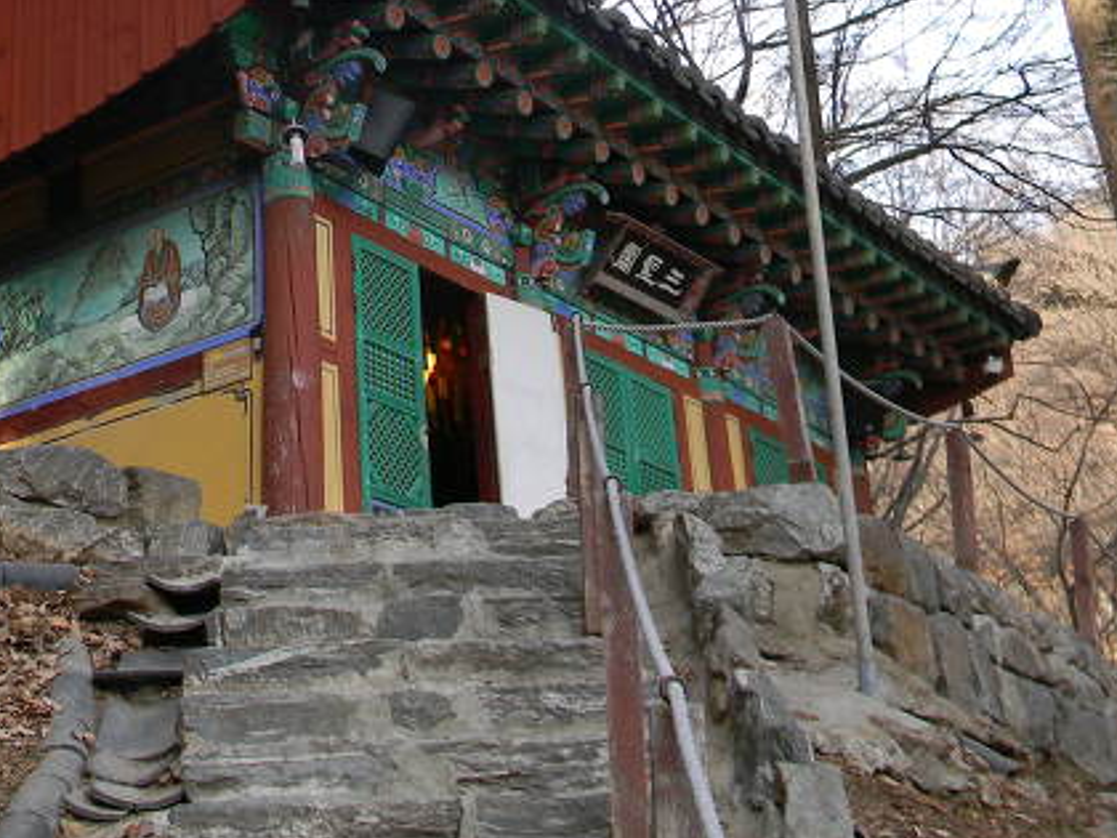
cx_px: 346
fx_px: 1936
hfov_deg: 31.8
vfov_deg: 24.1
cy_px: 182
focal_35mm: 60
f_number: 3.7
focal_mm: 6.4
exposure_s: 1/82.1
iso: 80
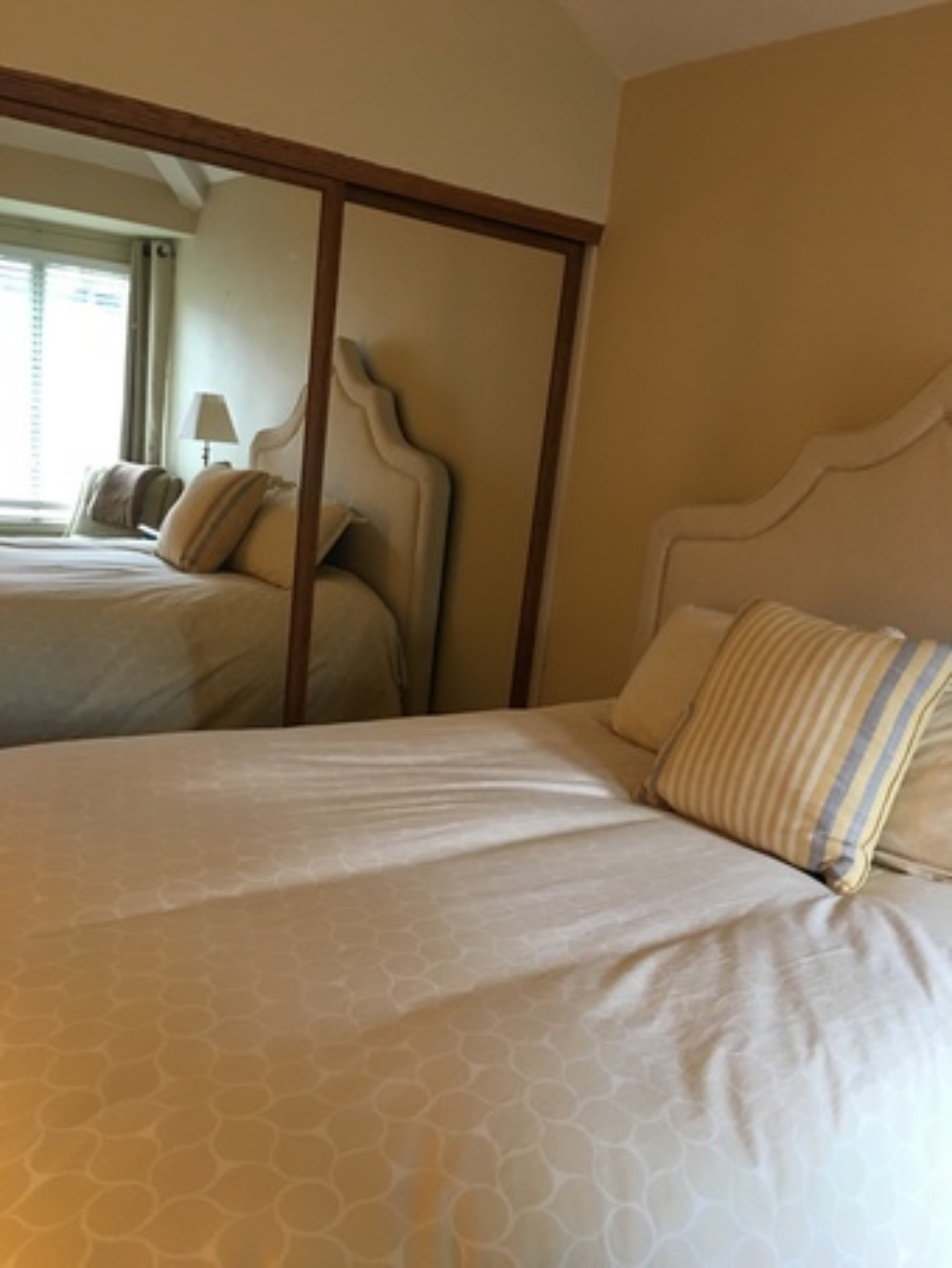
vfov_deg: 61.6
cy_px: 634
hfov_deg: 48.2
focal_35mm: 29
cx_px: 476
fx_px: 1063
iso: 80
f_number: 2.2
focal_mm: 4.15
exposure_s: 1/15
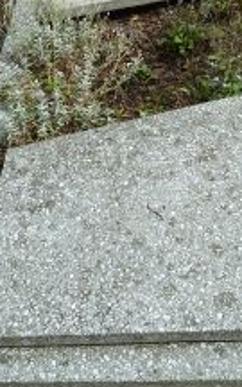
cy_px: -16
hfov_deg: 22.0
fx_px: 623
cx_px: 143
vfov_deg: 31.5
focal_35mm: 59
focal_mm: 4.1
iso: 80
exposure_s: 1/400
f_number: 4
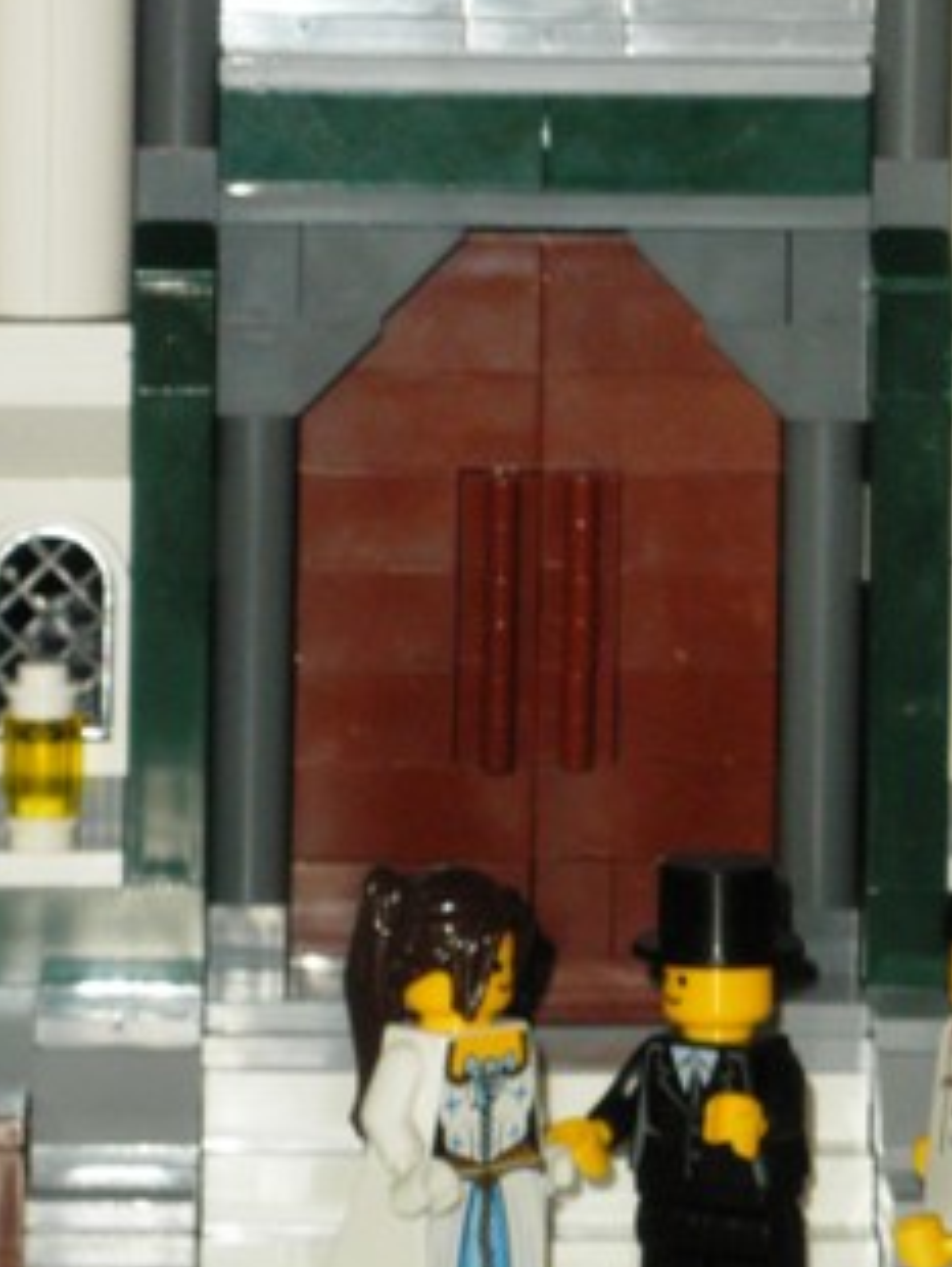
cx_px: 637
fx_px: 8386
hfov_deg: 6.5
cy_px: 25
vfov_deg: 8.6
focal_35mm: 229
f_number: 5.8
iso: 160
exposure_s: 1/100
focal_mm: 19.6
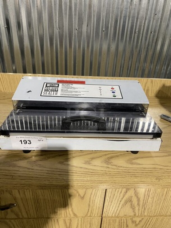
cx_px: 86
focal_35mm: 26
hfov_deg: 53.1
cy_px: 114
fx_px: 171
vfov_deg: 67.3
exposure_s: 1/60
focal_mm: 4.25
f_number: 1.8
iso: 320
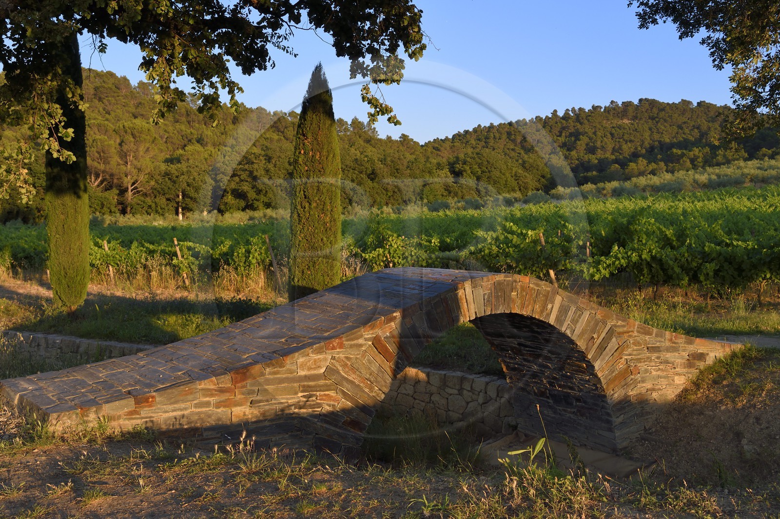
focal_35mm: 42
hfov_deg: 46.4
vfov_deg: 31.8
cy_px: 260
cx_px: 390
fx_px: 909
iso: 200
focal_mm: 42
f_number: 9
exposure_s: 1/160
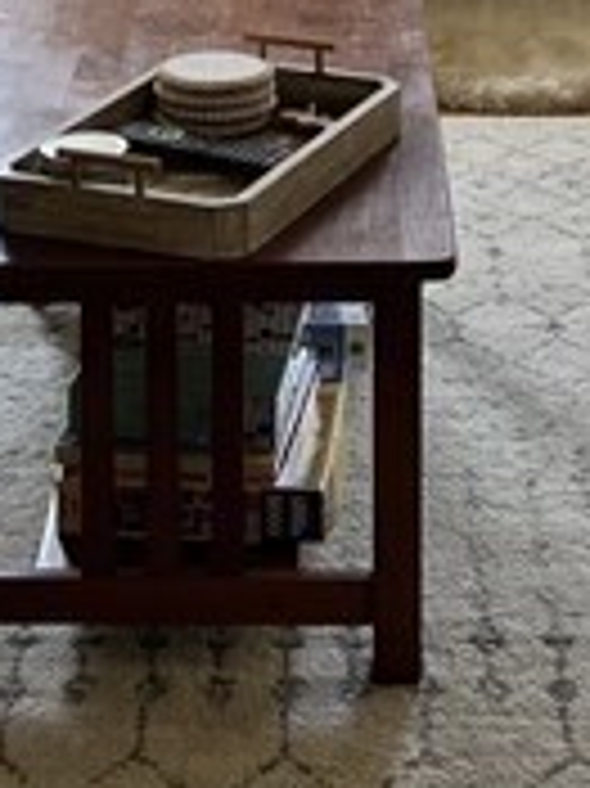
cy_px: -396
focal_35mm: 114
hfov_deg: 13.0
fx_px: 2594
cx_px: 261
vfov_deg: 15.9
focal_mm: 5.7
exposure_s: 1/121
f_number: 1.5
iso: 64
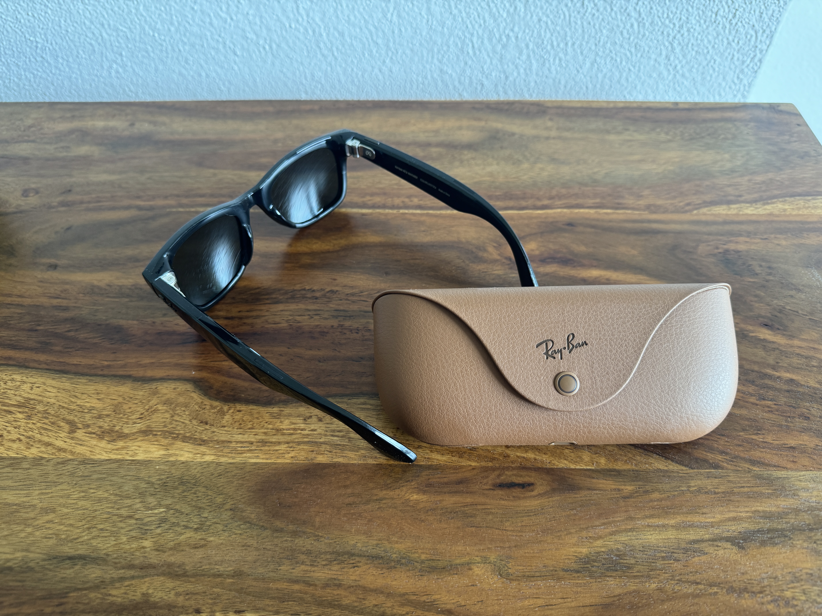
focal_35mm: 24
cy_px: 308
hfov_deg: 71.6
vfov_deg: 56.8
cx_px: 411
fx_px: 570
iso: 200
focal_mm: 6.76
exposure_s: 1/60
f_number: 1.78
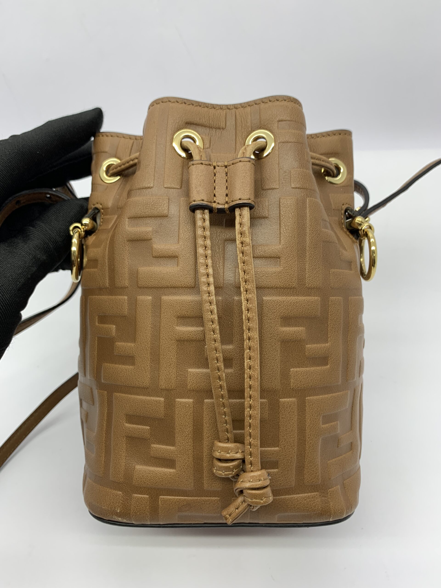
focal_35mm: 26
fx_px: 442
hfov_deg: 53.1
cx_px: 220
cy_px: 294
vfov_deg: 67.3
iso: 32
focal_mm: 4.25
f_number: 1.8
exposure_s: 1/100
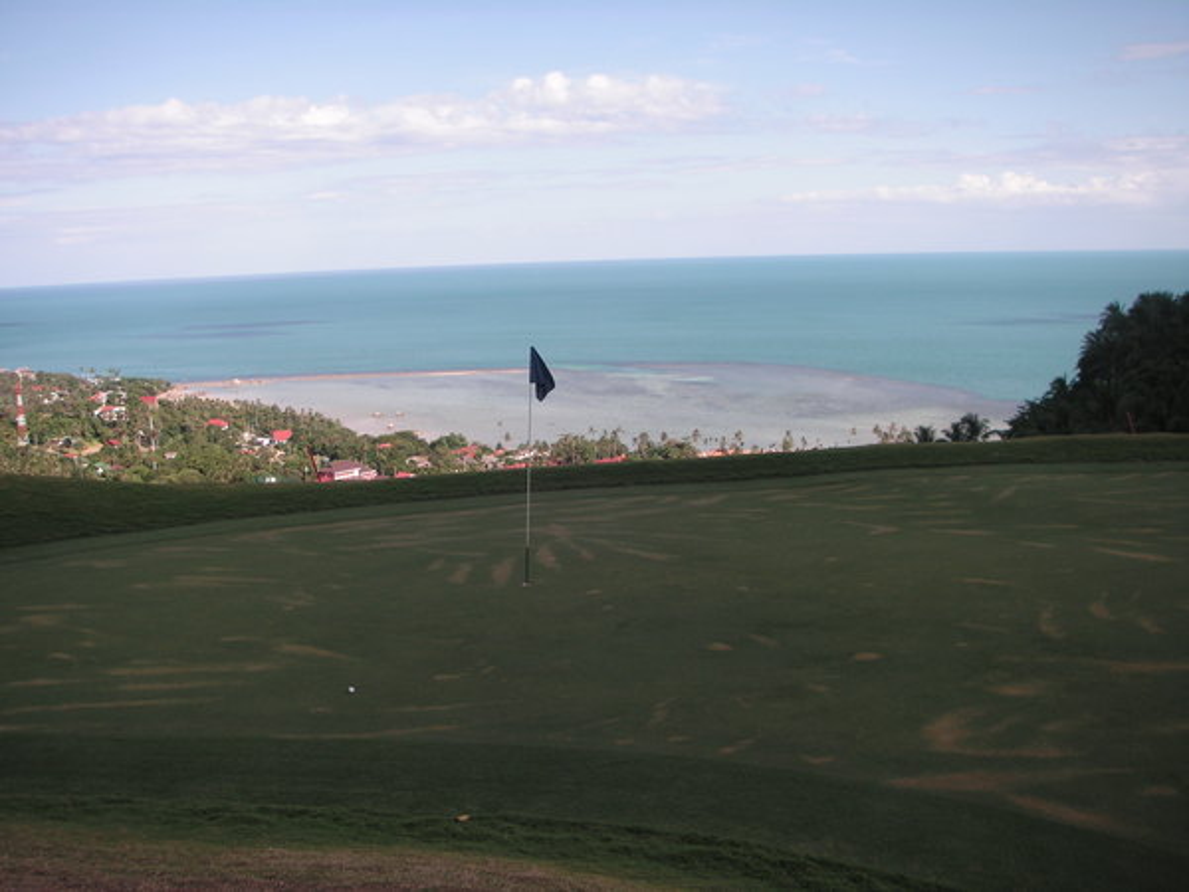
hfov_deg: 49.0
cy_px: 446
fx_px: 1305
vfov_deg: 37.7
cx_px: 594
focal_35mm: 38
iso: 50
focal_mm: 6.3
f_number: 3.3
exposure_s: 1/350
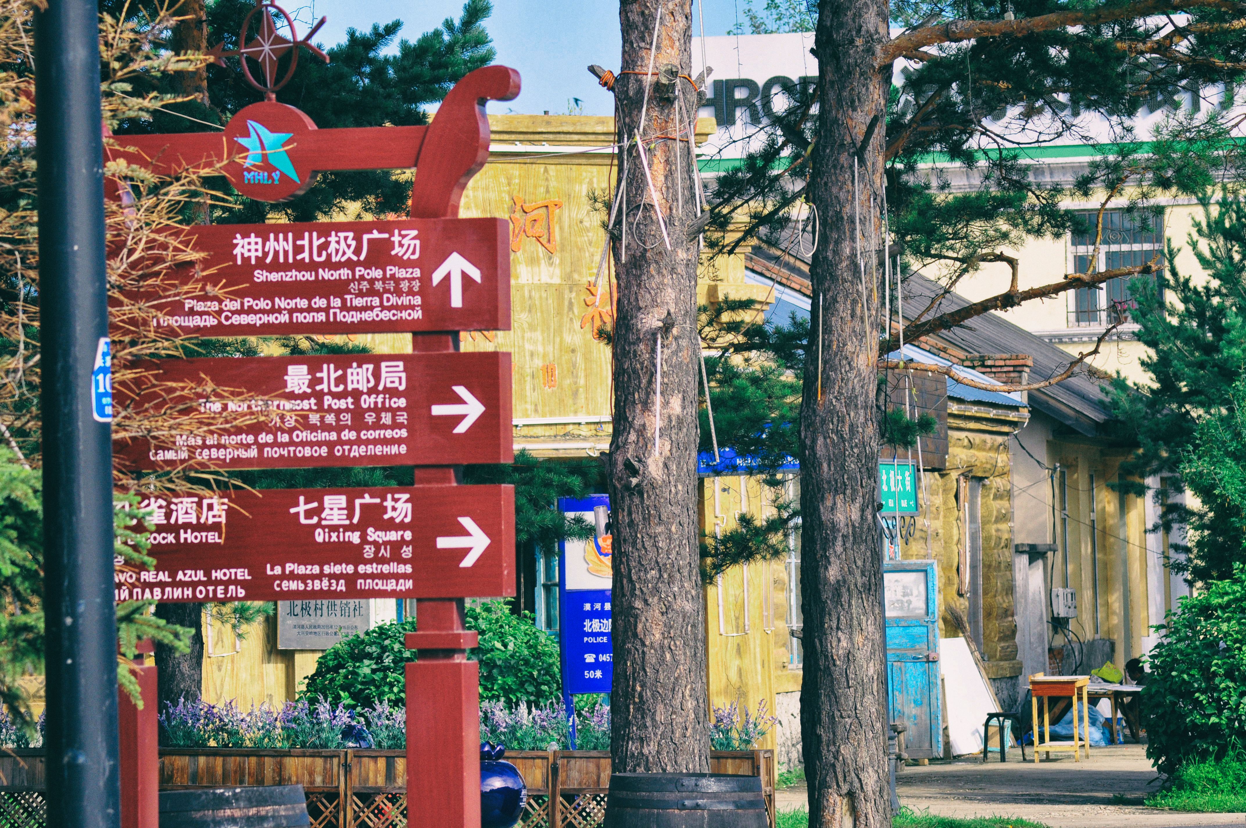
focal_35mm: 183
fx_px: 6326
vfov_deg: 7.5
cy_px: 414
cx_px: 623
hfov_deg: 11.2
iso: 280
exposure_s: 1/250
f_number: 10
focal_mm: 122
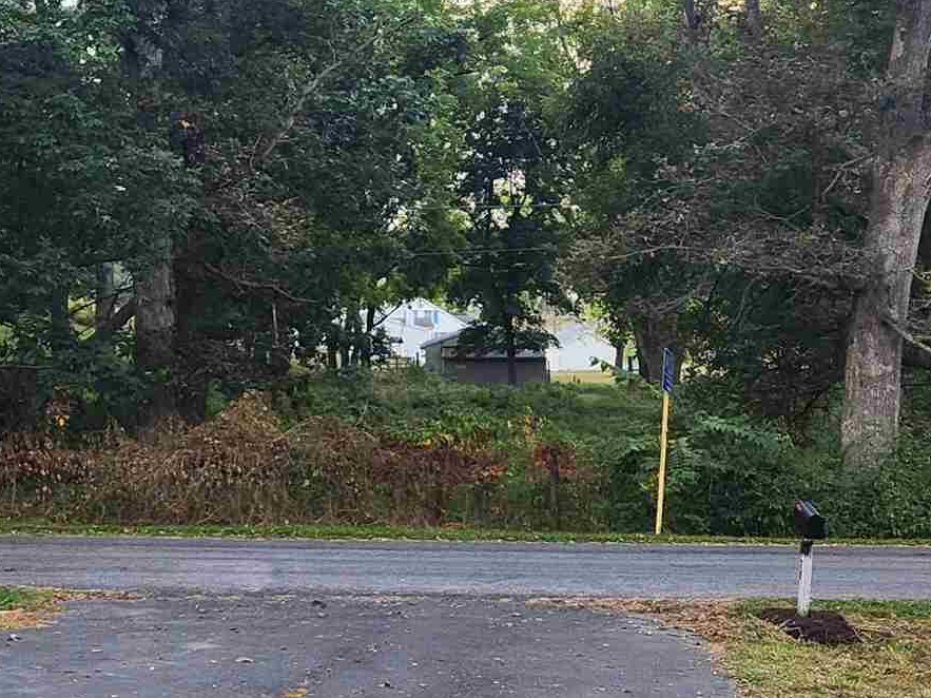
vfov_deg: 18.4
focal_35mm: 80
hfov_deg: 24.3
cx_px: 289
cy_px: 264
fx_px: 2151
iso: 64
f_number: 1.8
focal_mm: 5.4
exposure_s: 1/180
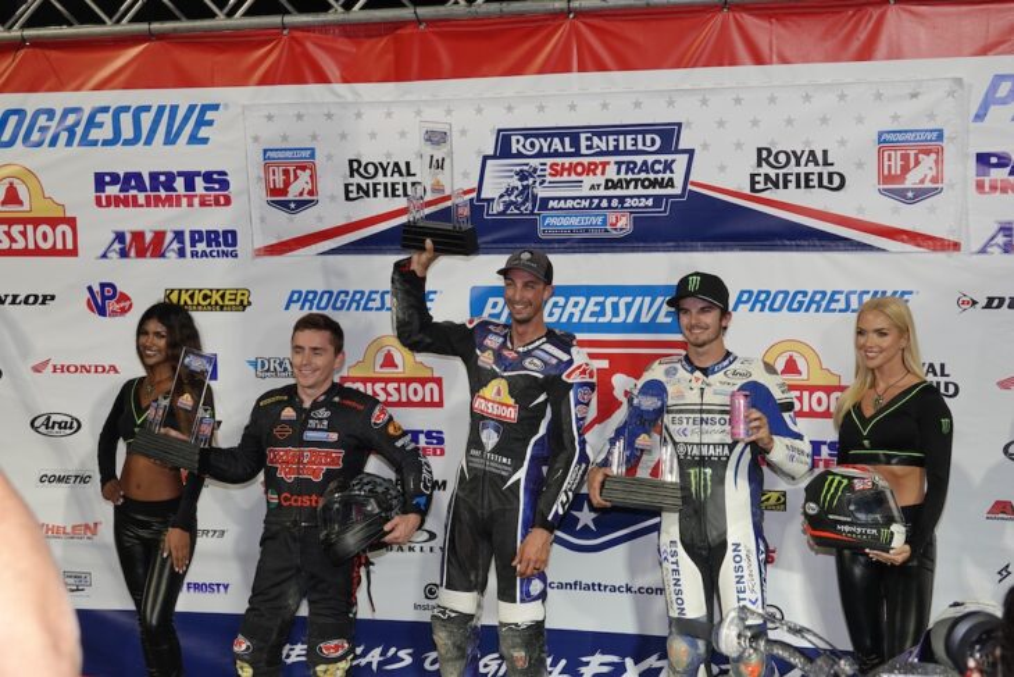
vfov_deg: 26.0
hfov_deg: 38.2
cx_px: 507
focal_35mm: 52
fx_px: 1465
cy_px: 338
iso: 200
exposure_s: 1/60
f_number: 3.2
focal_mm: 18.92
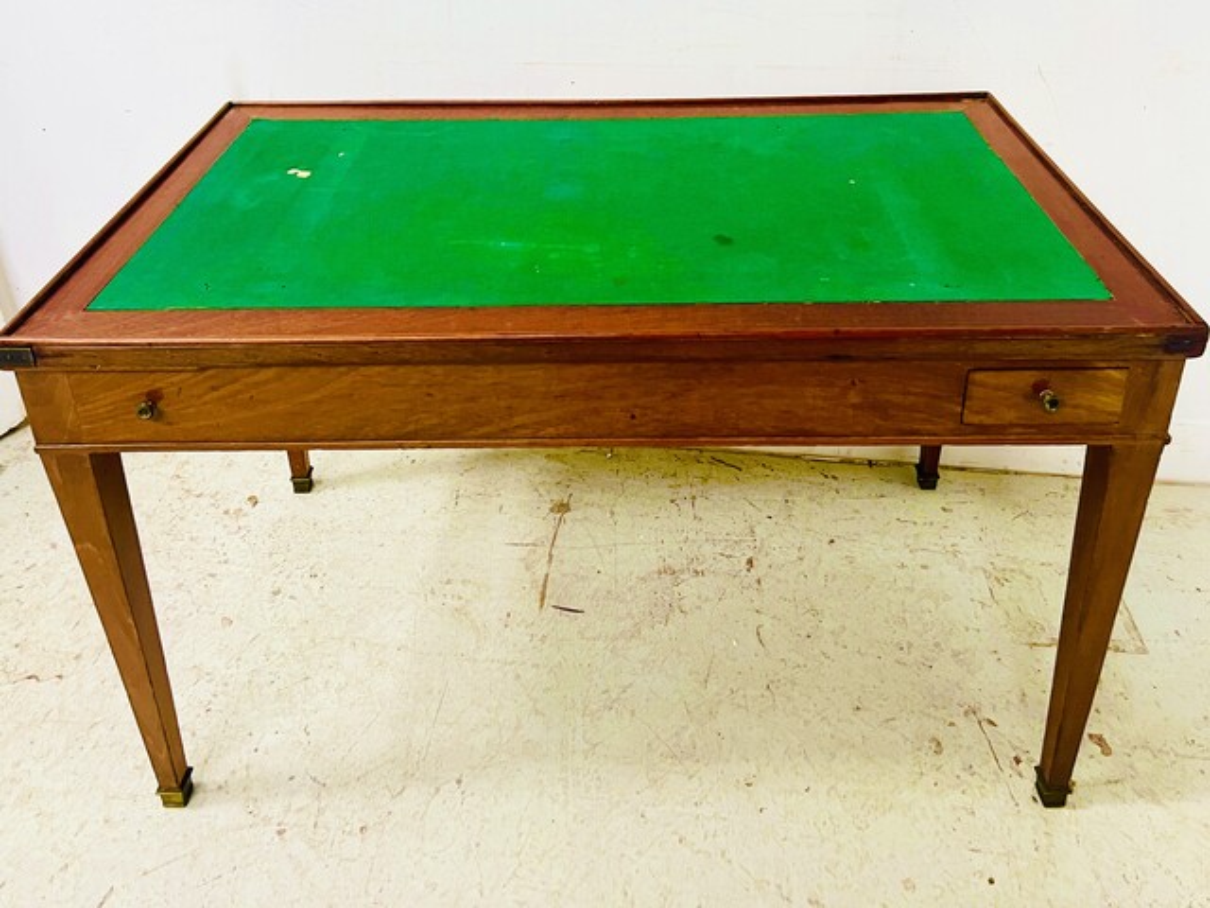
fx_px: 909
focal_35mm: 26
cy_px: 454
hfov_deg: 67.3
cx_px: 605
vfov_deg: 53.1
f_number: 1.5
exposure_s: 1/60
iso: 500
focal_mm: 5.7
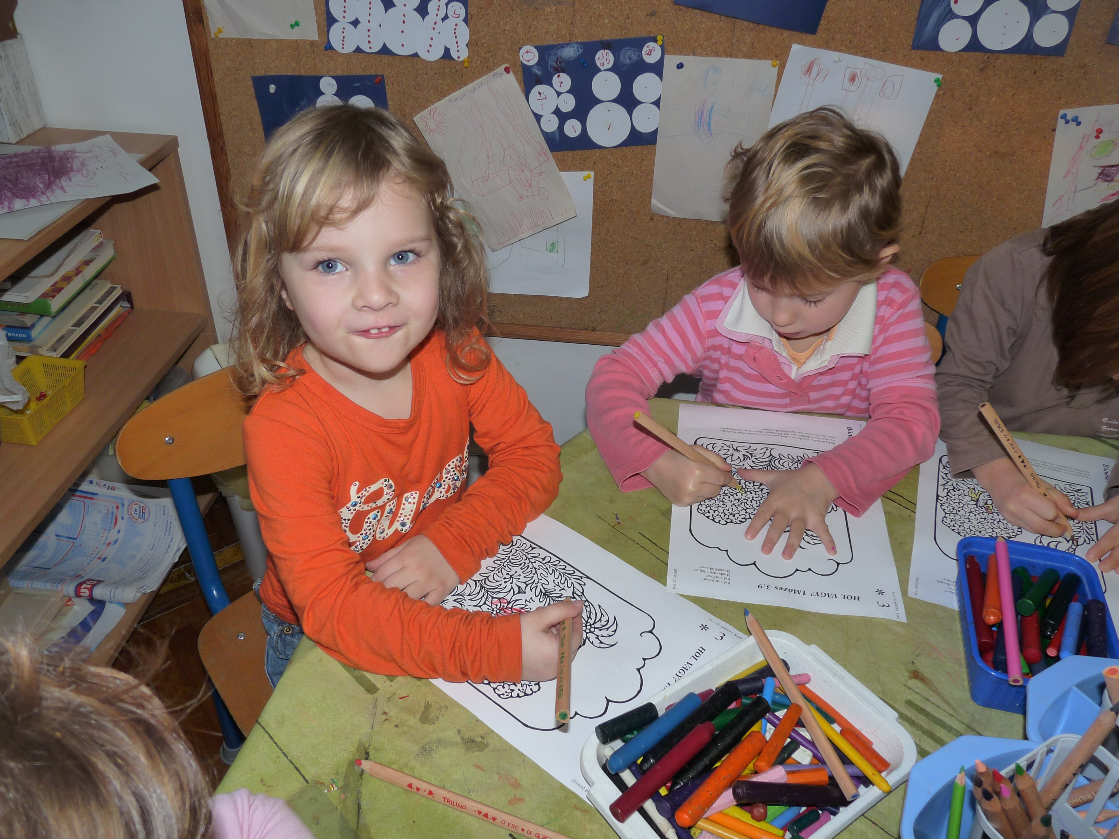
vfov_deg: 51.4
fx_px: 873
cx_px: 560
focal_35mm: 27
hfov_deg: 65.3
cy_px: 420
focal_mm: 4.8
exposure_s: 1/60
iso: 160
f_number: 2.8
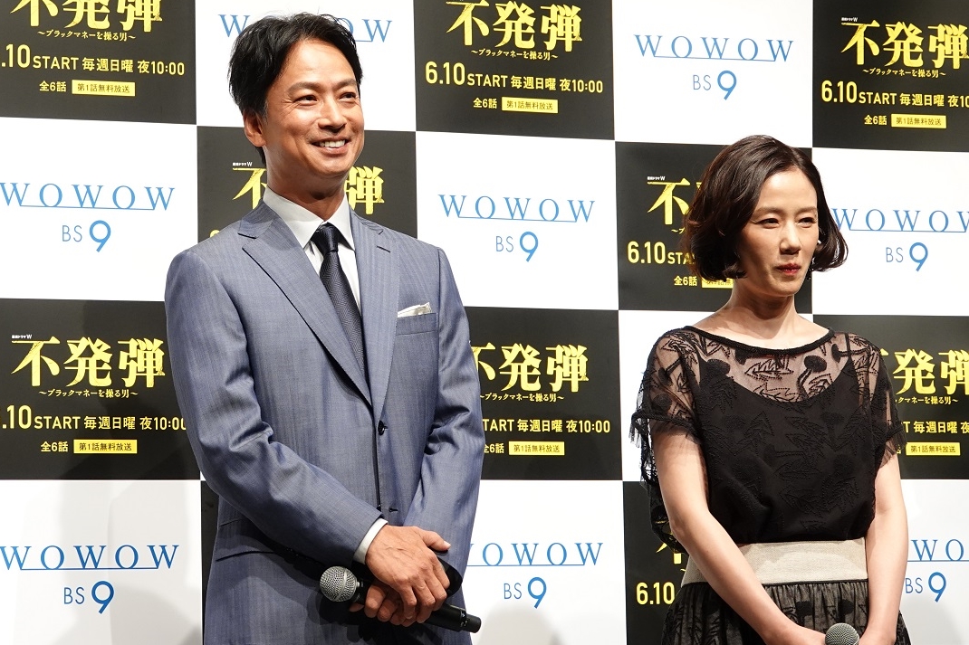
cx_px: 484
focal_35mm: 100
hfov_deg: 20.4
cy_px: 322
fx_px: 2691
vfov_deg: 13.7
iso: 500
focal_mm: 36.72
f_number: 4
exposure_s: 1/100
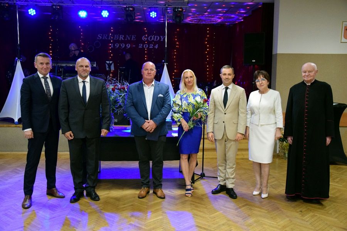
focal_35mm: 38
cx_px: 174
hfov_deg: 51.3
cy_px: 116
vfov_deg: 35.5
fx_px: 361
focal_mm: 25
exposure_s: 1/100
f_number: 4
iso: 4500
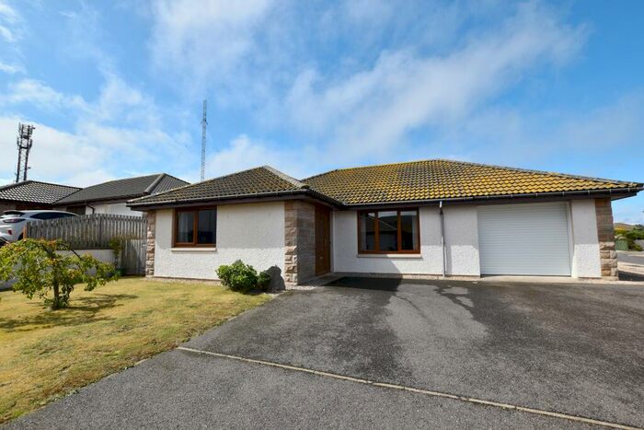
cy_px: 215
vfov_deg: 77.4
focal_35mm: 15
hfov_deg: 100.4
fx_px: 268
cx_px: 322
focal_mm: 10
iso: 200
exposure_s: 1/500
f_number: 8
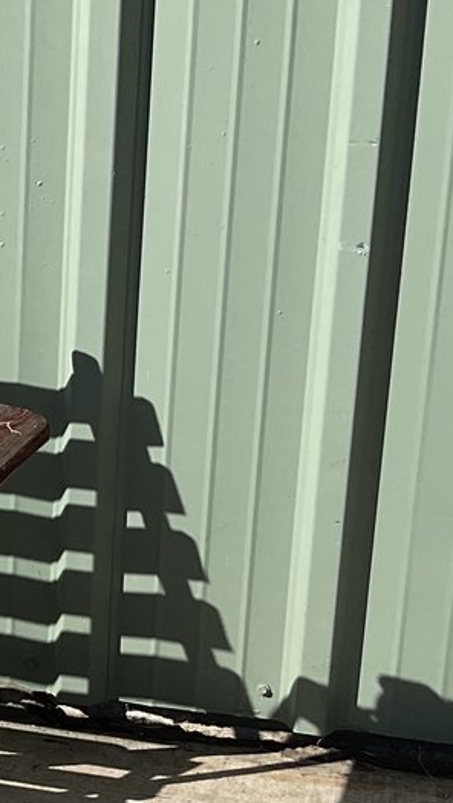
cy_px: 639
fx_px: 1940
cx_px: -391
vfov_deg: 23.1
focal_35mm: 91
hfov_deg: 12.1
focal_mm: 3
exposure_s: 1/2667
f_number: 1.8
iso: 16
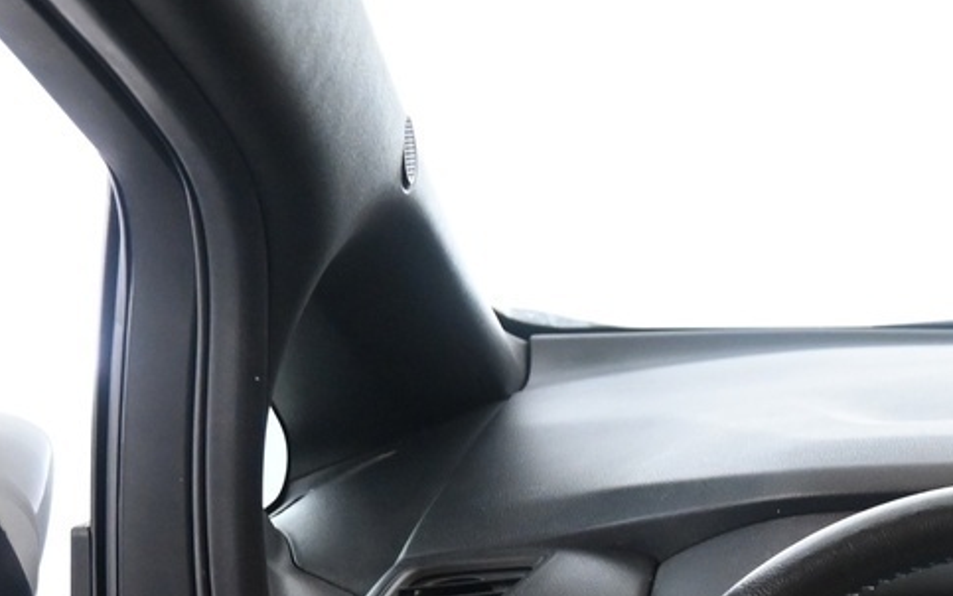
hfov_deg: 24.0
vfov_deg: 14.6
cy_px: 949
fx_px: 2130
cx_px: 981
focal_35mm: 82
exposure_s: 1/25
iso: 2000
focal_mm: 16
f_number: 3.5
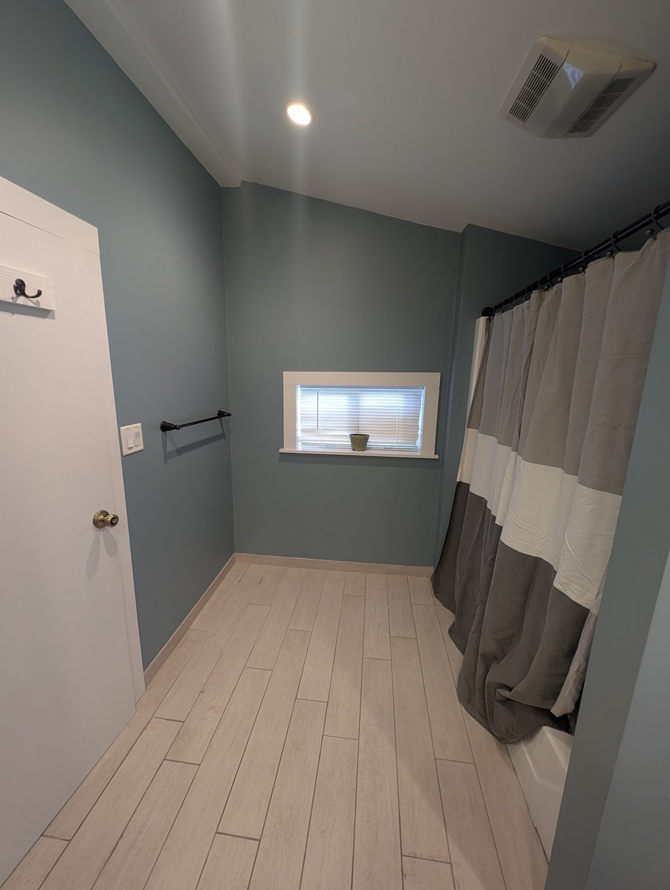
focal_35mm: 12
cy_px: 445
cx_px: 335
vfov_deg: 110.4
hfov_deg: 94.7
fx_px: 309
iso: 61
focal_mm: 2.23
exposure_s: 1/24
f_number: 1.95
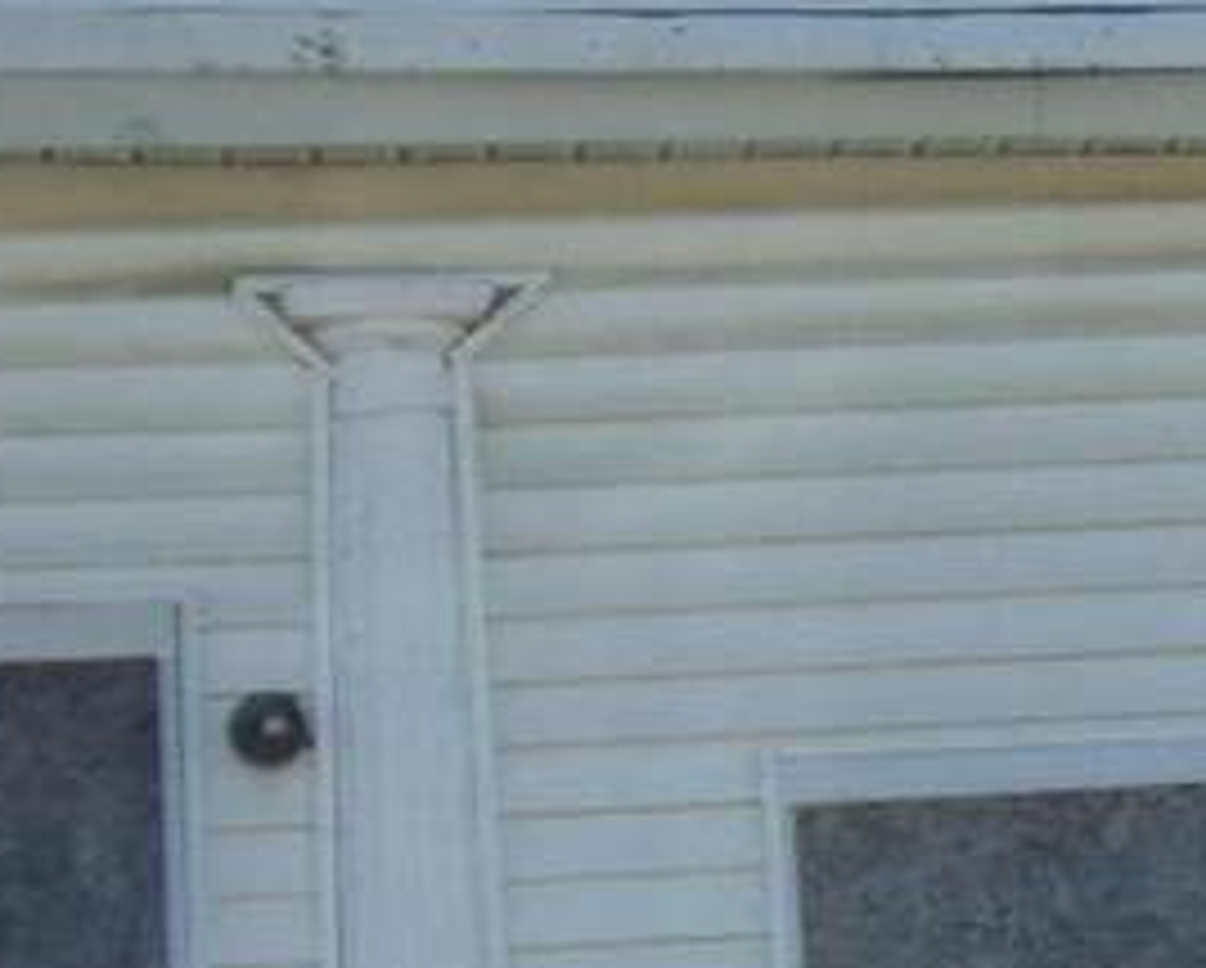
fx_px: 5824
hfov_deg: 11.3
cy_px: 531
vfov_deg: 9.5
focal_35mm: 163
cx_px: 1876
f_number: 3.2
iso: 80
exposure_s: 1/640
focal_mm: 6.3
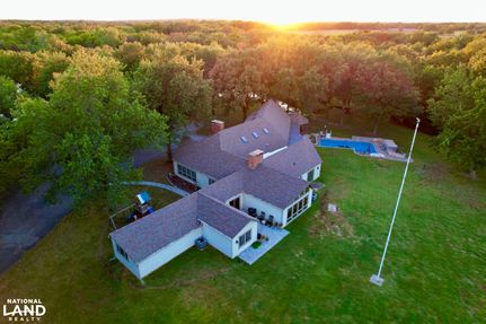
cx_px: 243
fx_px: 297
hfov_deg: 78.6
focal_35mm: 22
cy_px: 162
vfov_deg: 57.2
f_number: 2.8
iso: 110
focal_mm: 8.38
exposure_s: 1/50
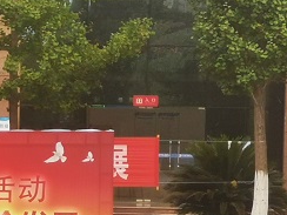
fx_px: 3673
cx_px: -156
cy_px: 256
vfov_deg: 3.4
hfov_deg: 4.4
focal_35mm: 443
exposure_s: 1/254
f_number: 2.4
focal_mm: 7.48
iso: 50
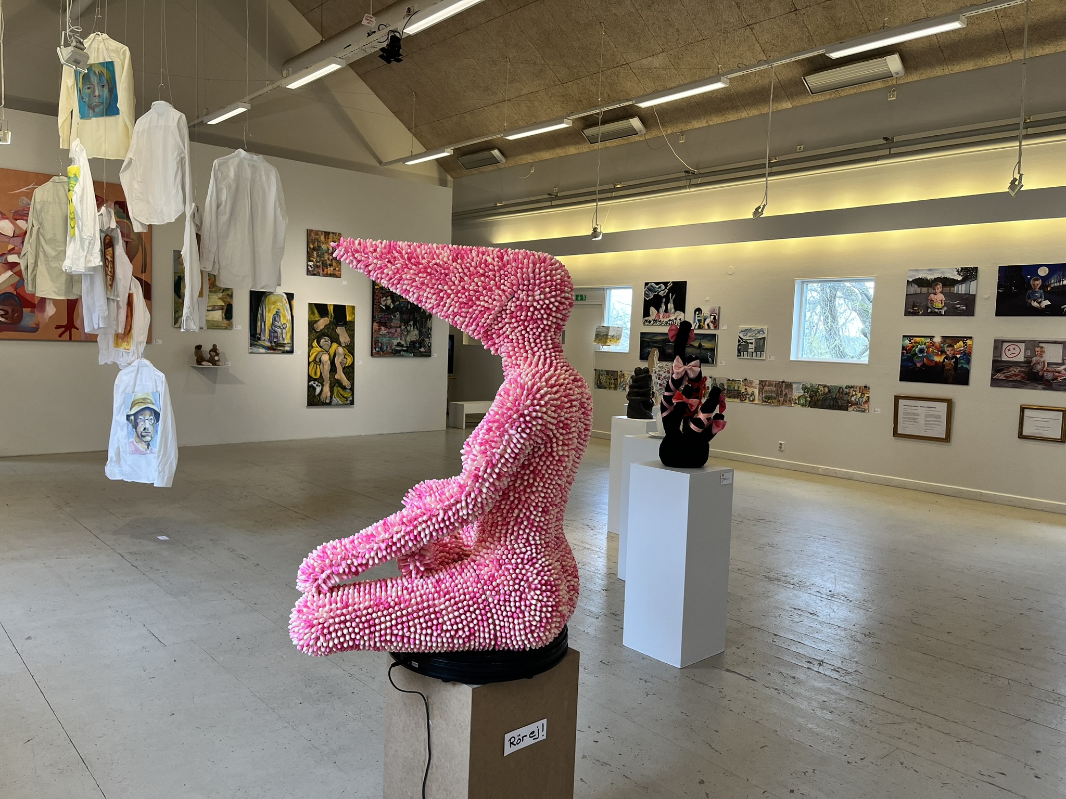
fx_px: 801
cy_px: 400
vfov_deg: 53.1
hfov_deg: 67.3
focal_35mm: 26
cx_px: 533
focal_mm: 5.1
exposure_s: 1/100
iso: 80
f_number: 1.6
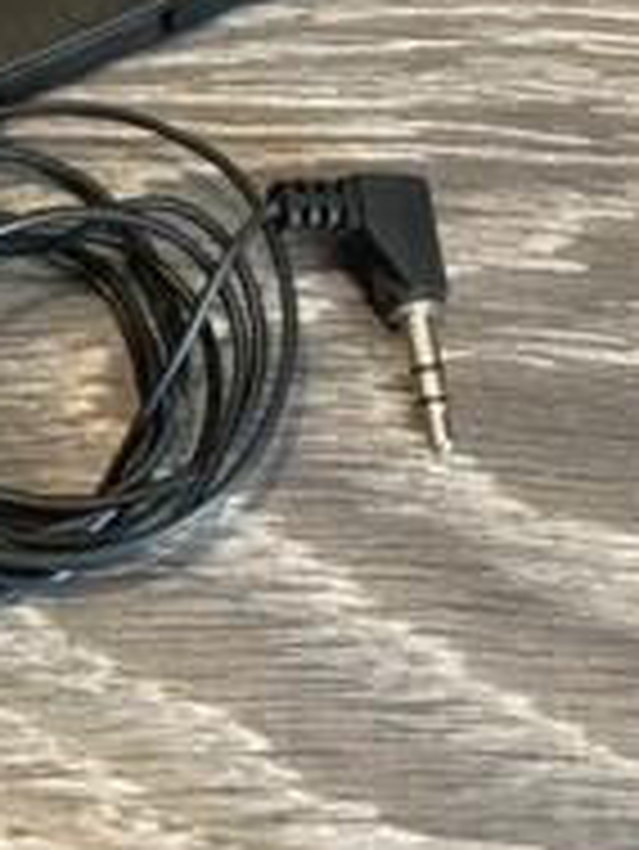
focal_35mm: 55
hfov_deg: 26.5
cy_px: 13
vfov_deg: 32.3
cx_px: 220
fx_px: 1352
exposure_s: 1/60
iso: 250
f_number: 1.8
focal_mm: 4.25
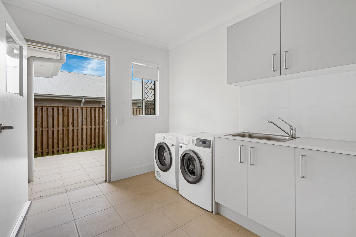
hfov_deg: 96.7
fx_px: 158
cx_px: 178
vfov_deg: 73.7
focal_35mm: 16
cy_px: 118
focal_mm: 16
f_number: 7.1
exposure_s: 1/30
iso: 400
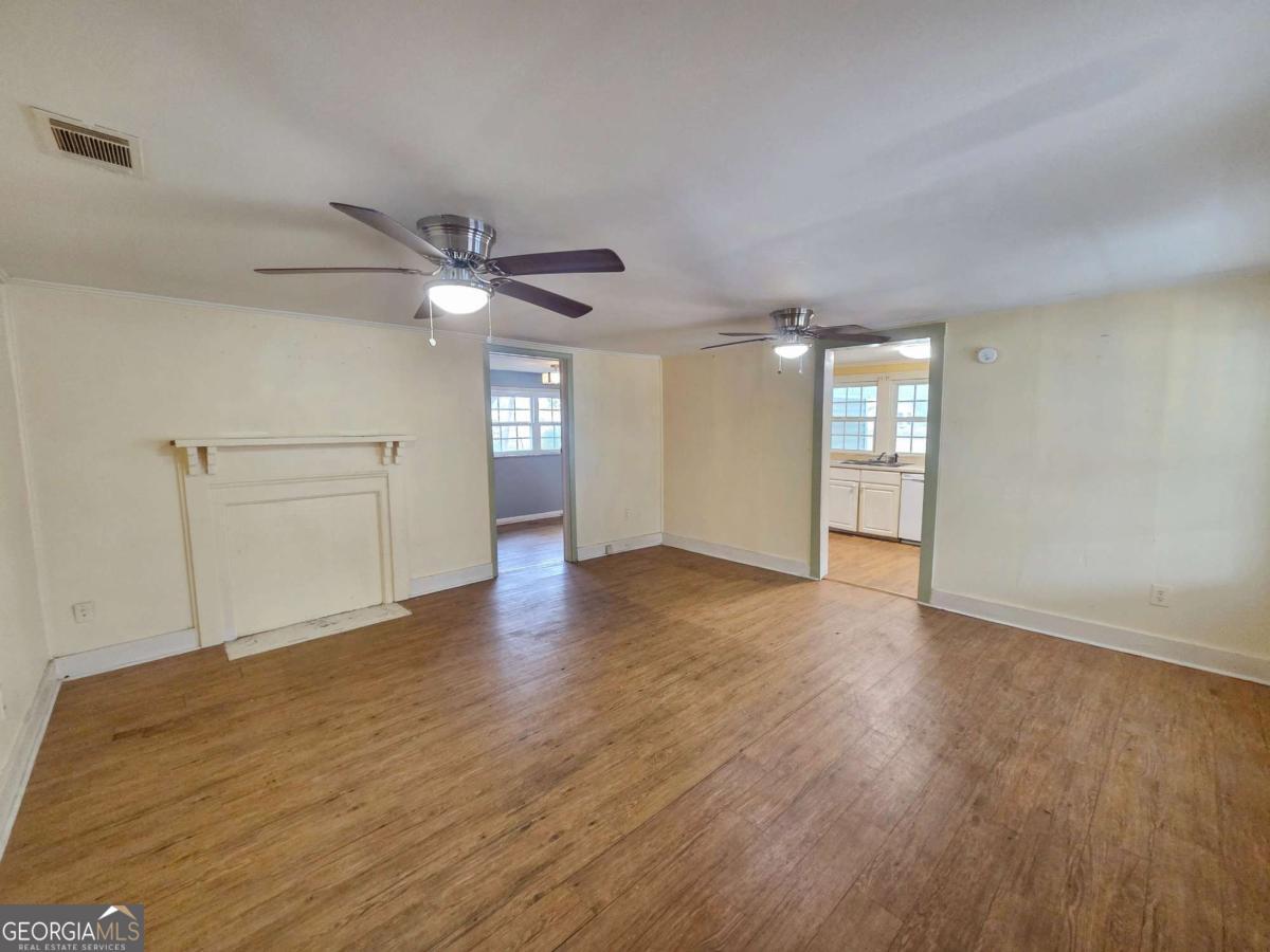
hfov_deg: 106.2
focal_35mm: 13
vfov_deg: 89.9
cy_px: 476
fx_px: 477
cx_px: 635
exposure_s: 1/60
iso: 500
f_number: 2.2
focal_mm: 2.2
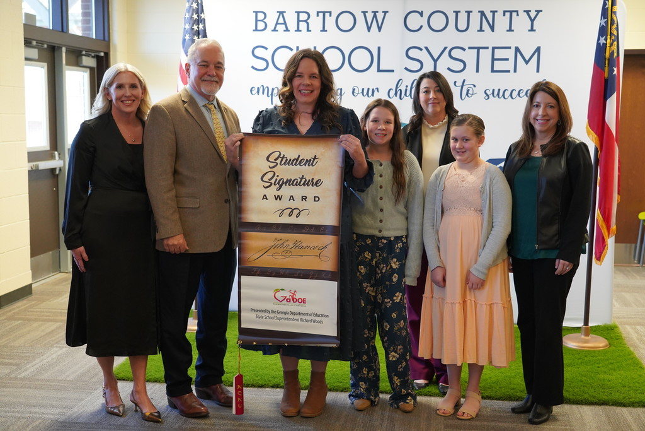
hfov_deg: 42.7
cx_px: 322
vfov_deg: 29.3
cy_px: 216
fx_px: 824
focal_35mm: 46
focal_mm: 46
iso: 3200
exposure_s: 1/160
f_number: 4
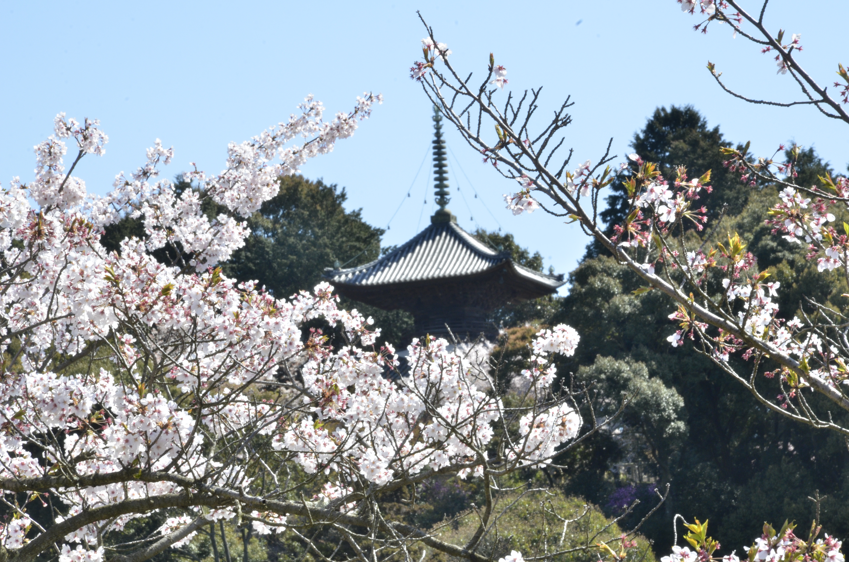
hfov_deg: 13.1
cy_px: 281
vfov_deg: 8.7
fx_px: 3707
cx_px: 424
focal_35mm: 158
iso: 400
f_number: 29
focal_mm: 105
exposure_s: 1/60
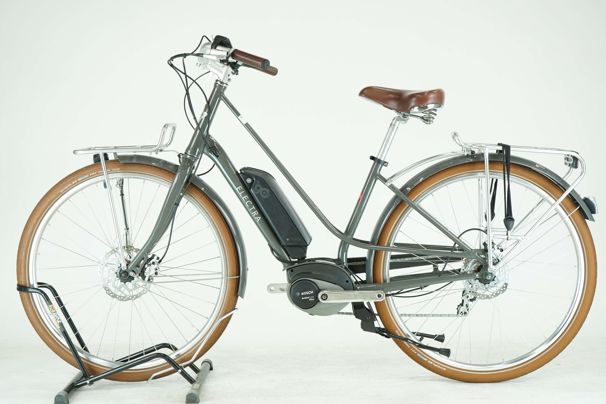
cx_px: 303
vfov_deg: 24.6
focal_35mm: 55
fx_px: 926
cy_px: 202
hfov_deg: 36.2
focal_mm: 55
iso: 1600
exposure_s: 1/200
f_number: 5.6
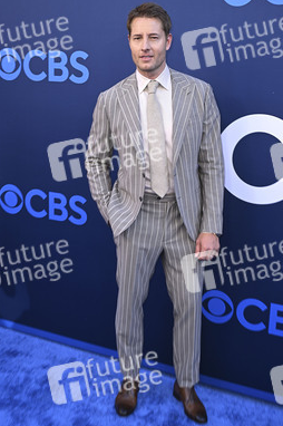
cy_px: 211
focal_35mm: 44
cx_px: 137
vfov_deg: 44.5
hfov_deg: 30.5
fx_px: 520
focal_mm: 42
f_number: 5.6
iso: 500
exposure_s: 1/200
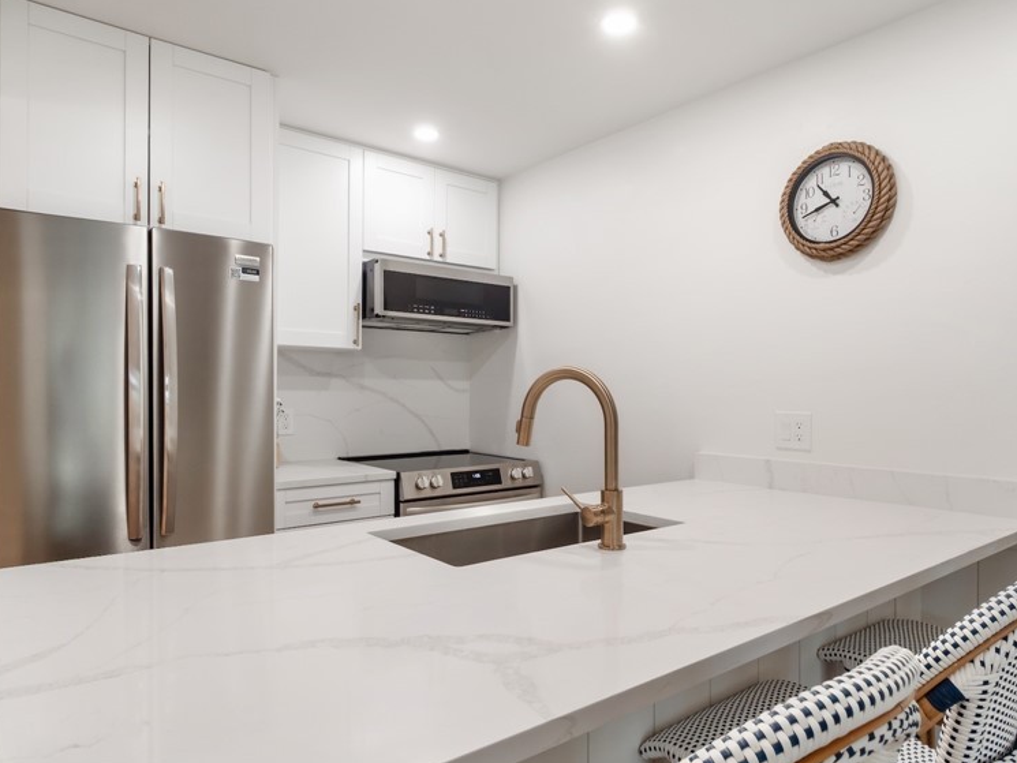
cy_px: 385
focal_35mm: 22
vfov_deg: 61.1
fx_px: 646
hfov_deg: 76.4
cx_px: 516
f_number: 7.1
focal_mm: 8
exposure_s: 1/10
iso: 200
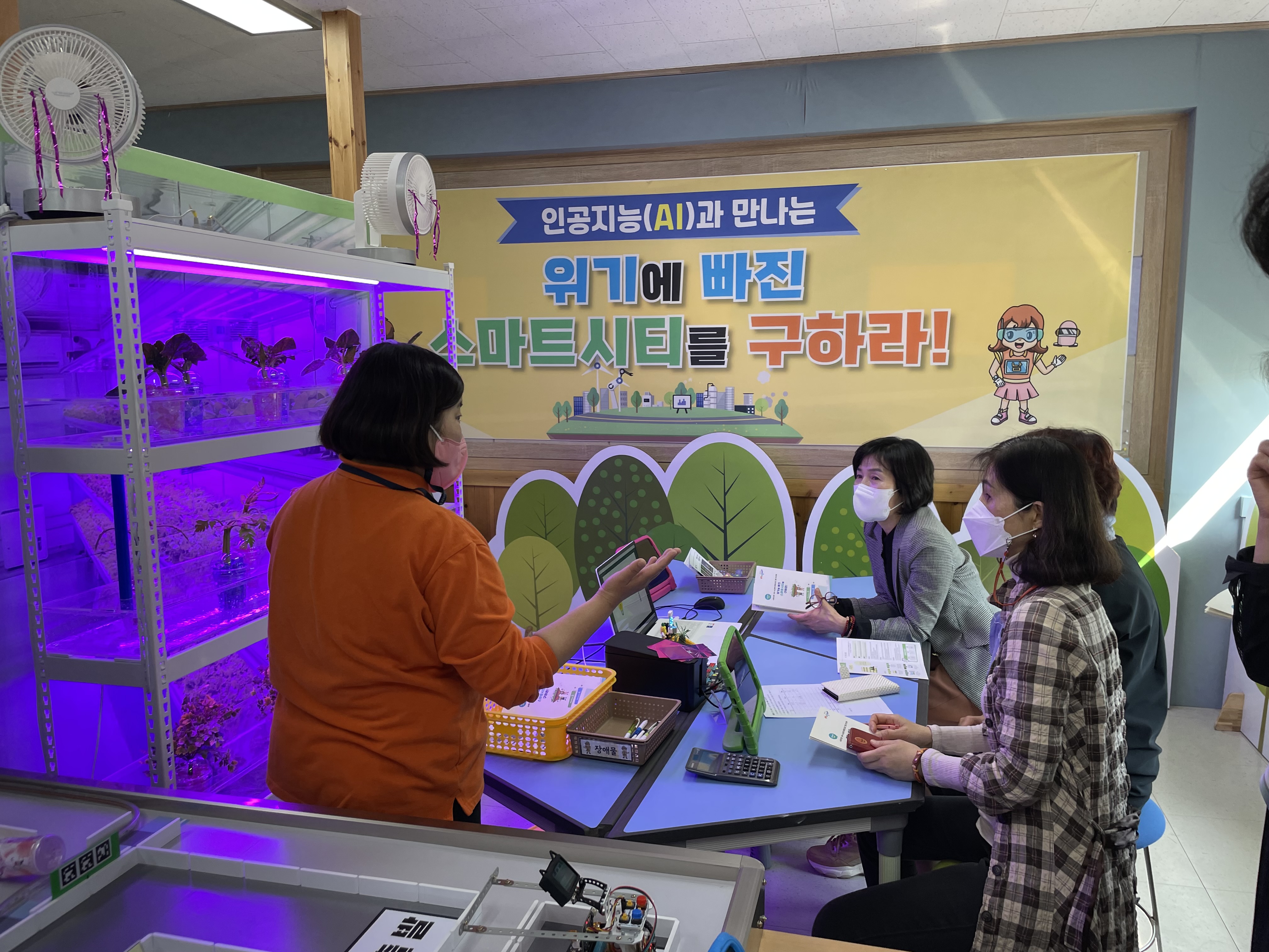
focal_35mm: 26
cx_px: 634
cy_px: 476
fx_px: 953
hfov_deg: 67.3
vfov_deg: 53.1
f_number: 1.6
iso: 64
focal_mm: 4.2
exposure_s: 1/120
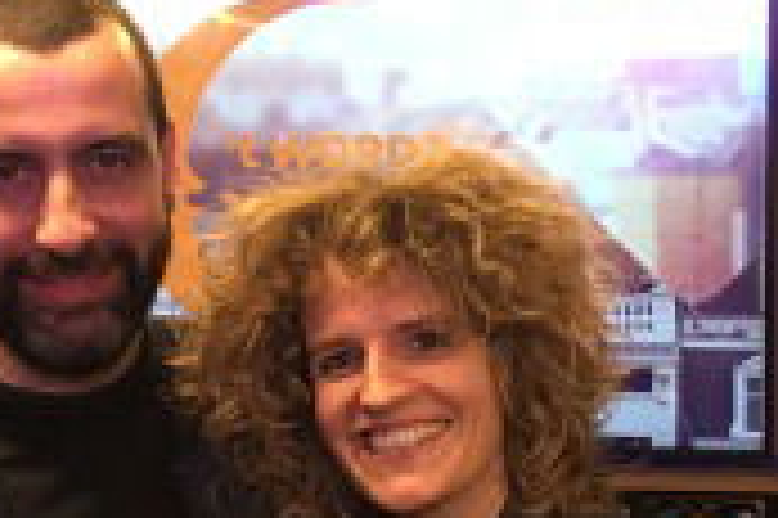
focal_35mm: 87
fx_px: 1878
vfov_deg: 15.7
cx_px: 274
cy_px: 291
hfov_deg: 23.3
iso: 200
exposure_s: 1/20
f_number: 2.2
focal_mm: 4.15
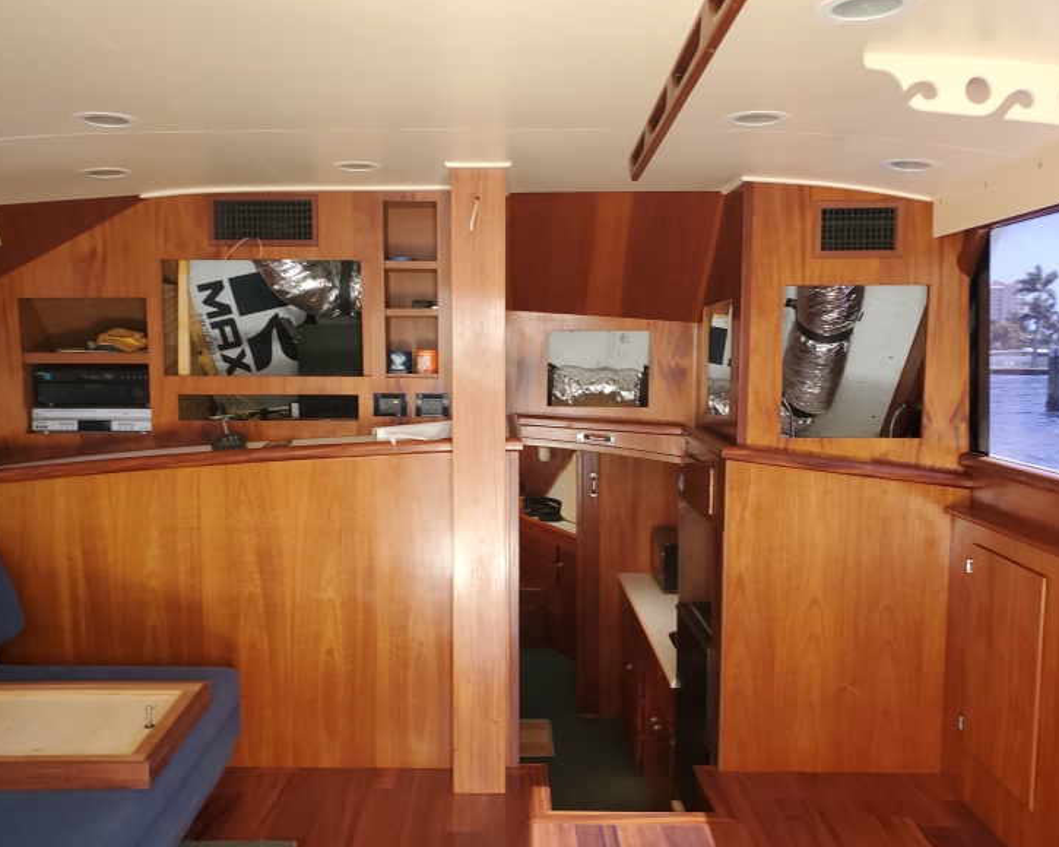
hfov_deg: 62.1
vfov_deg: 51.5
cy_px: 421
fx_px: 878
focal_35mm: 28
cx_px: 482
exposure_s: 1/40
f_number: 2.4
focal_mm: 4.3
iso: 100
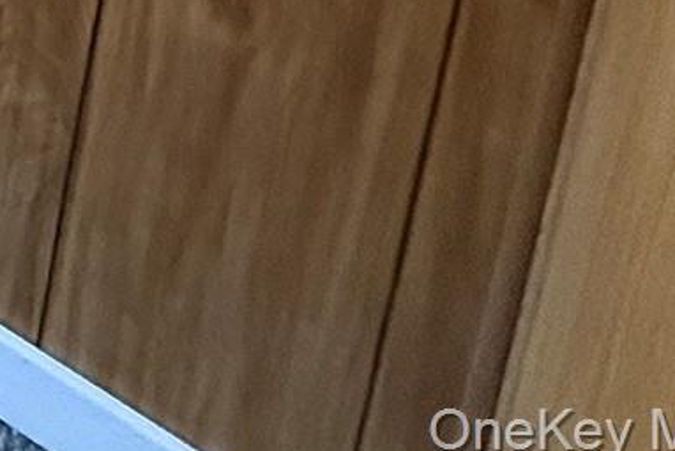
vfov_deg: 11.2
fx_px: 1463
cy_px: -886
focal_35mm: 78
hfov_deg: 14.3
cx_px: -1021
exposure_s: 1/60
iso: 640
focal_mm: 2.22
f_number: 2.2
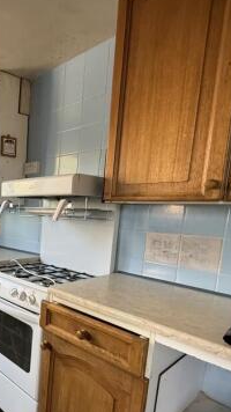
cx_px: -13
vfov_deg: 73.4
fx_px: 272
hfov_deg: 39.1
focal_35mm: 25
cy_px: 245
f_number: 2.2
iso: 320
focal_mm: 2.22
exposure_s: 1/99
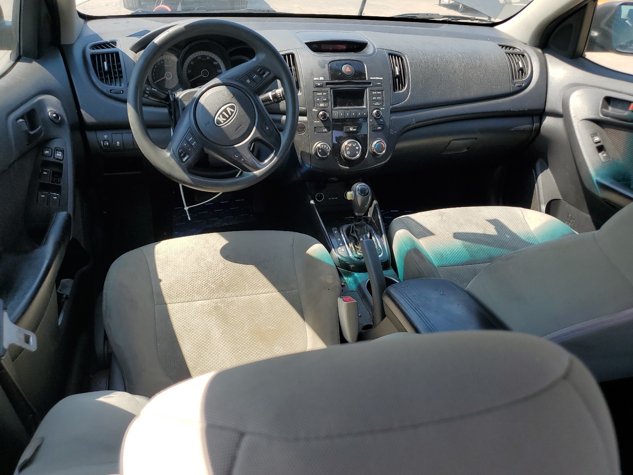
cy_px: 238
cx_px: 316
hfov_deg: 67.3
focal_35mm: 26
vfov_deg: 53.1
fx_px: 475
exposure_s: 1/833
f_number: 1.5
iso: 50
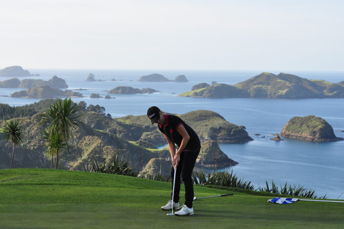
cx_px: 172
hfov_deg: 19.5
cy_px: 114
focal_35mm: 105
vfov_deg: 13.0
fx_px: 1002
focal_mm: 70
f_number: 8
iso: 320
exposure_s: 1/400
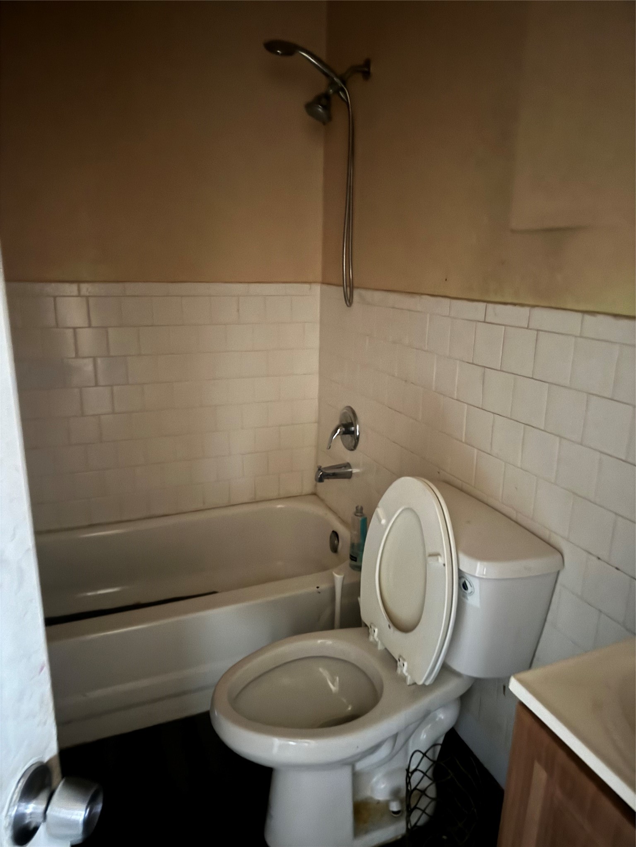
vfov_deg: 71.6
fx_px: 588
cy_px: 424
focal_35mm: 24
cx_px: 318
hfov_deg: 56.8
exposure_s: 1/2
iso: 2000
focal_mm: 6.76
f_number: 1.78
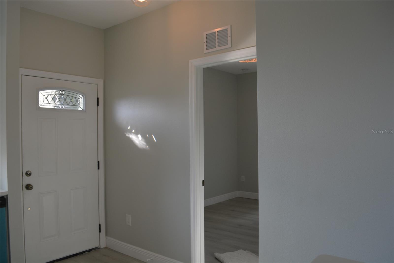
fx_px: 295
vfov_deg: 47.9
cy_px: 132
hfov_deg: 67.4
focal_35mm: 27
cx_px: 197
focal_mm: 18
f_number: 5.6
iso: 320
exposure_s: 1/125
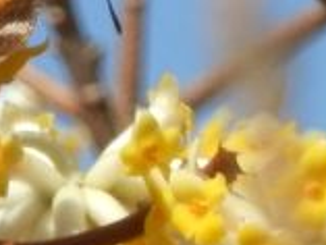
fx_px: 23986
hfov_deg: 0.8
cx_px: -320
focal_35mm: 2545
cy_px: -176
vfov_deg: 0.6
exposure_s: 1/400
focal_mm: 90
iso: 80
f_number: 6.9
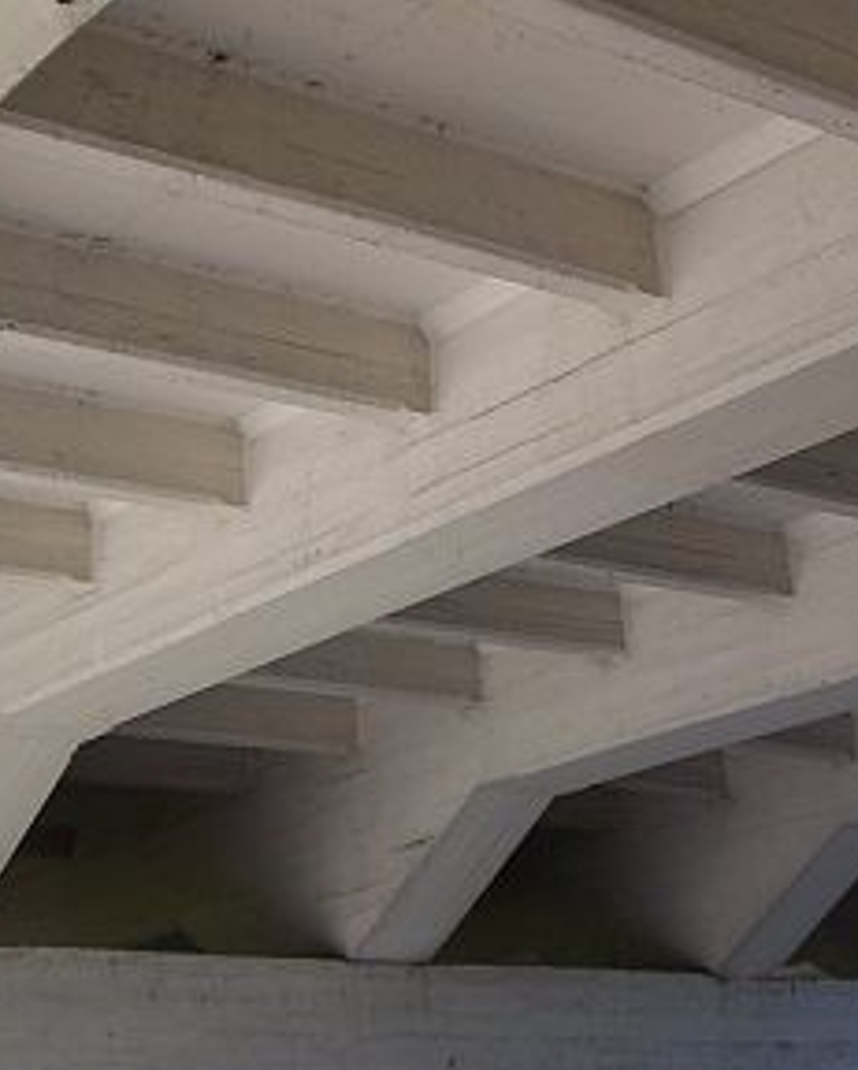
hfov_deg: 23.1
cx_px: 531
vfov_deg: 28.7
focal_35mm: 66
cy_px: 455
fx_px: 2092
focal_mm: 6.4
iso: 64
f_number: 3.9
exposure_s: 1/100
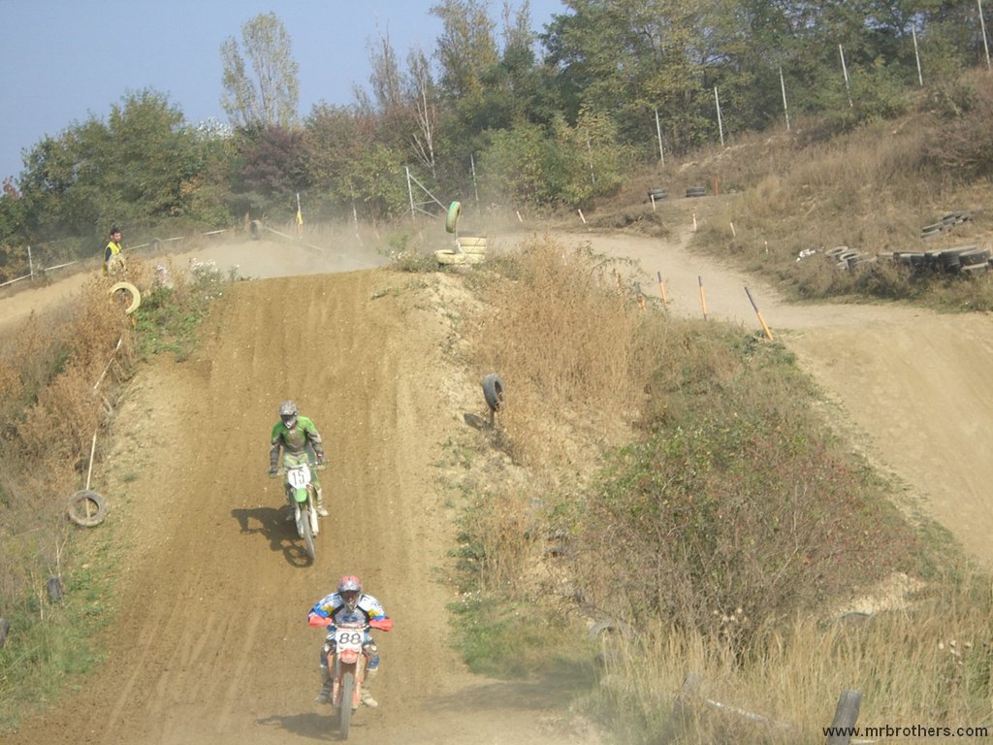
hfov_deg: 17.3
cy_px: 372
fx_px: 3270
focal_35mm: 114
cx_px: 496
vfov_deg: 13.0
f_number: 5.2
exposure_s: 1/250
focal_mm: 18.6
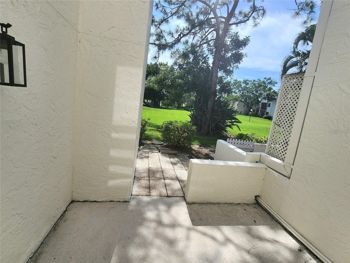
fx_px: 131
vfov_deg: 89.9
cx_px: 175
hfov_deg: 106.2
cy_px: 132
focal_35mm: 13
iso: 50
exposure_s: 1/2500
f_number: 2.2
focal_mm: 2.2
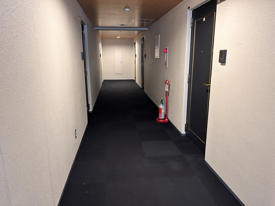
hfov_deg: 67.3
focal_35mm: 26
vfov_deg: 53.1
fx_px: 207
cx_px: 138
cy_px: 103
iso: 320
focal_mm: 5.7
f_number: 1.5
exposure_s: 1/50
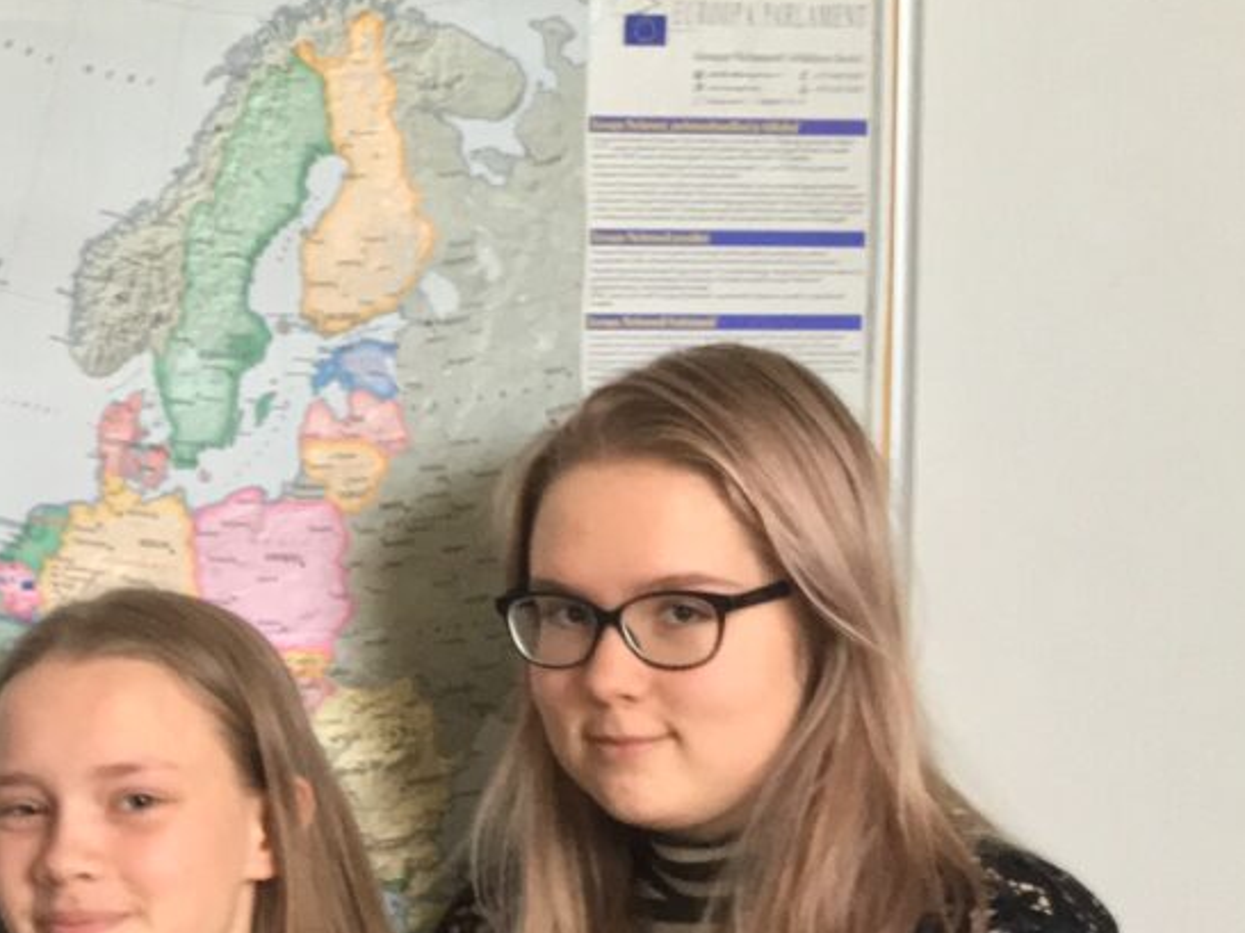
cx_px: -515
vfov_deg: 14.3
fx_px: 3667
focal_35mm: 102
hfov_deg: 17.6
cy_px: 897
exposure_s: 1/33
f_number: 2.2
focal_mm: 4.15
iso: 125
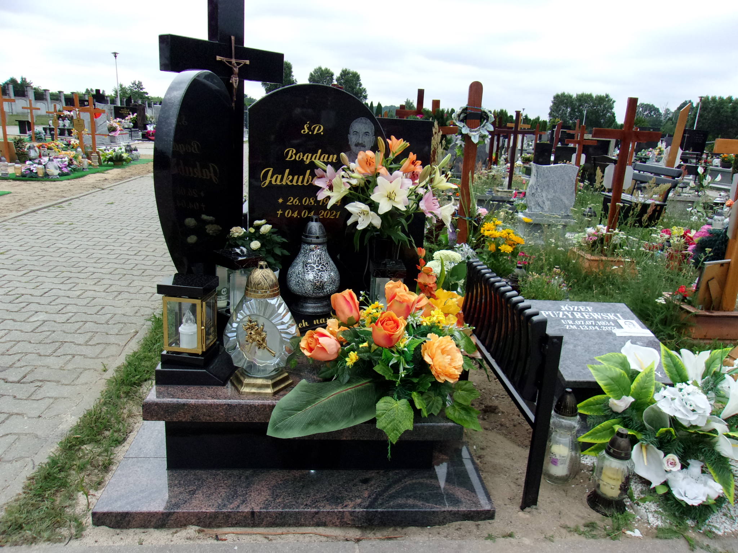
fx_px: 576
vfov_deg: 51.4
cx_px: 369
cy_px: 276
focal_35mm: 27
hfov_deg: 65.3
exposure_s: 1/140
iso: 200
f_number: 10.4
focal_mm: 4.9
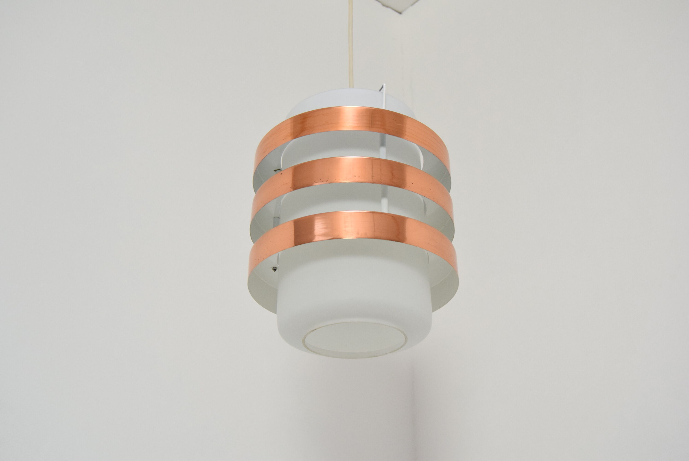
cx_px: 344
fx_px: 862
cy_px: 230
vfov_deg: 29.9
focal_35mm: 45
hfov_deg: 43.6
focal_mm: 30
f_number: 5.6
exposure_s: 1/125
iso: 1600
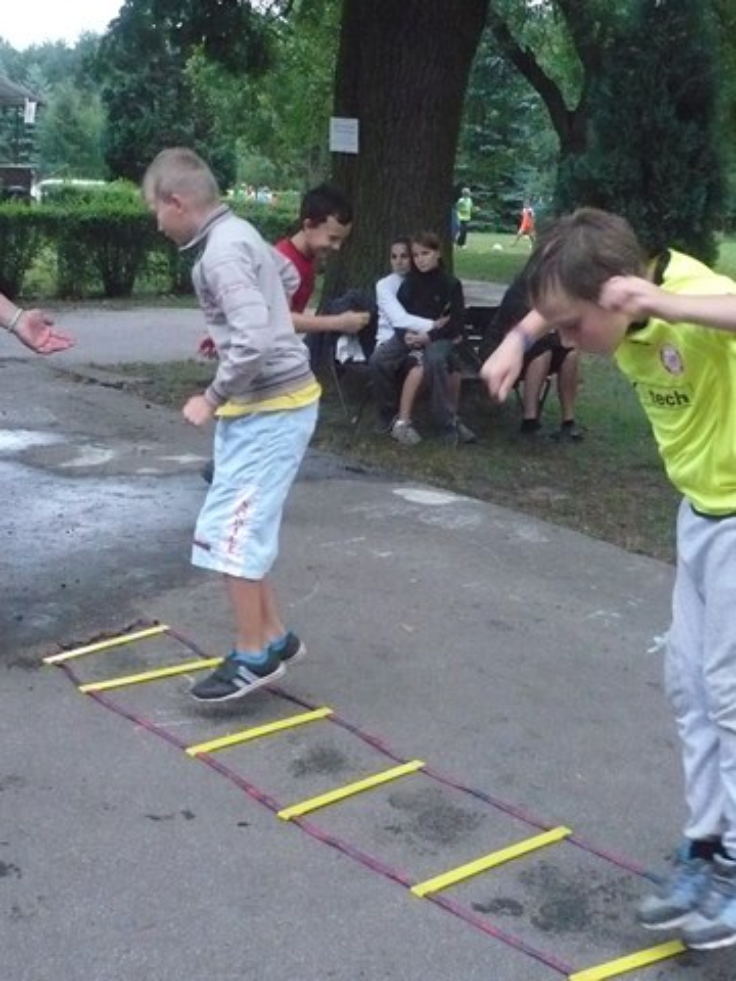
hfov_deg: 30.3
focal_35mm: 48
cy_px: 490
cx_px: 368
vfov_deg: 39.7
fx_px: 1361
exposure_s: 1/160
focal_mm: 5.8
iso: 800
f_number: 2.8
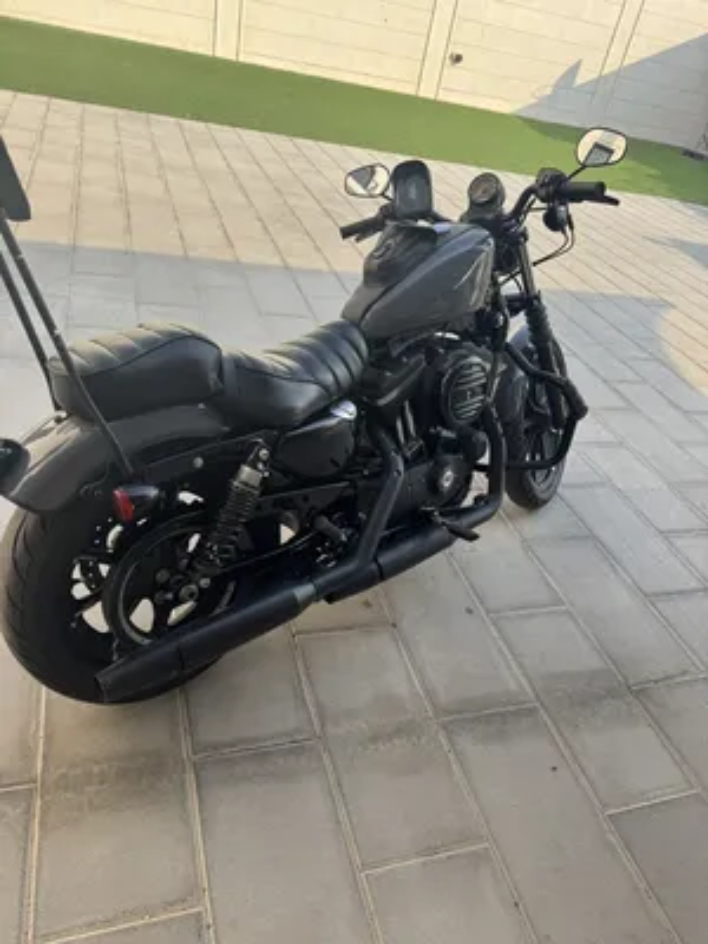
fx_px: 654
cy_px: 472
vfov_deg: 71.6
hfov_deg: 56.8
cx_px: 354
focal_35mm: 24
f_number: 1.78
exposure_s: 1/1637
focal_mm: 6.76
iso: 80
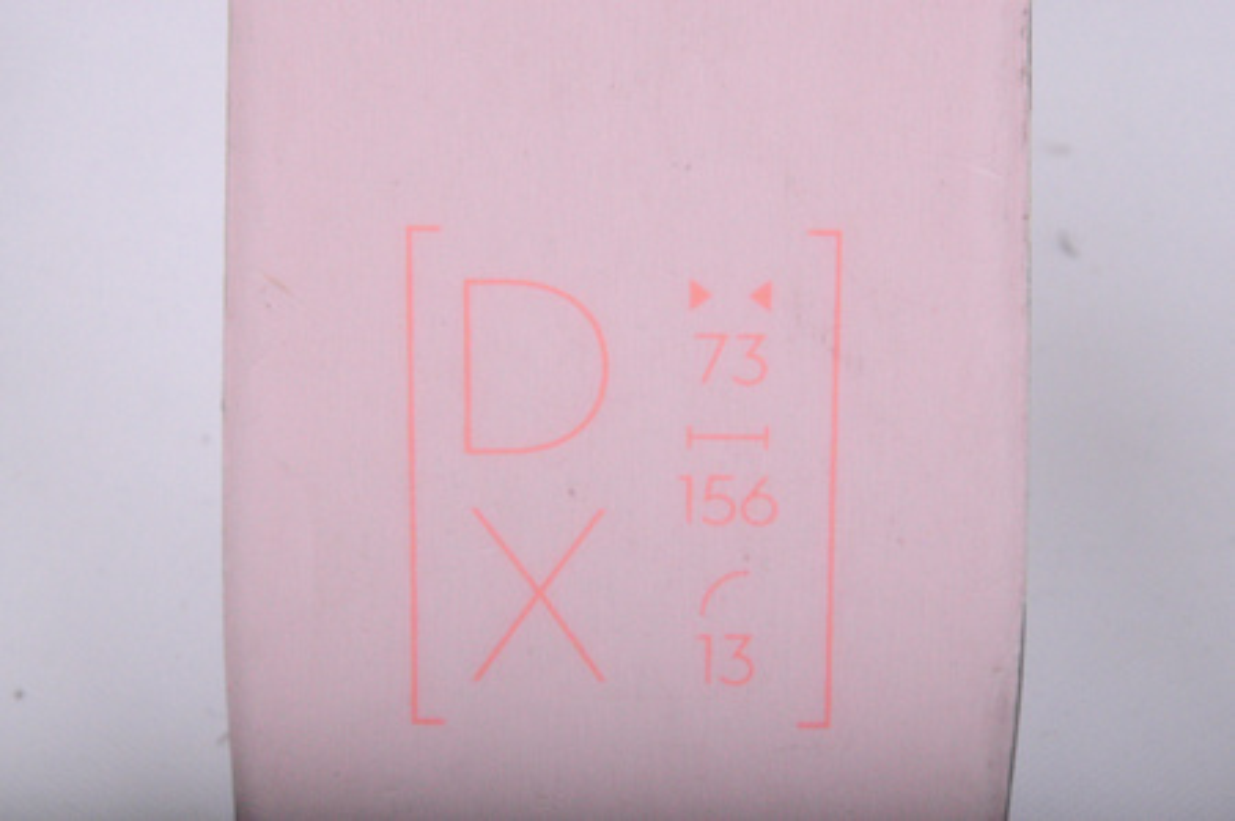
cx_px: 618
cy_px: 410
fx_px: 5397
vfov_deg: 8.7
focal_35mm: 158
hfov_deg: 13.1
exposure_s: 1/200
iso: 3200
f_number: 20
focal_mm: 105
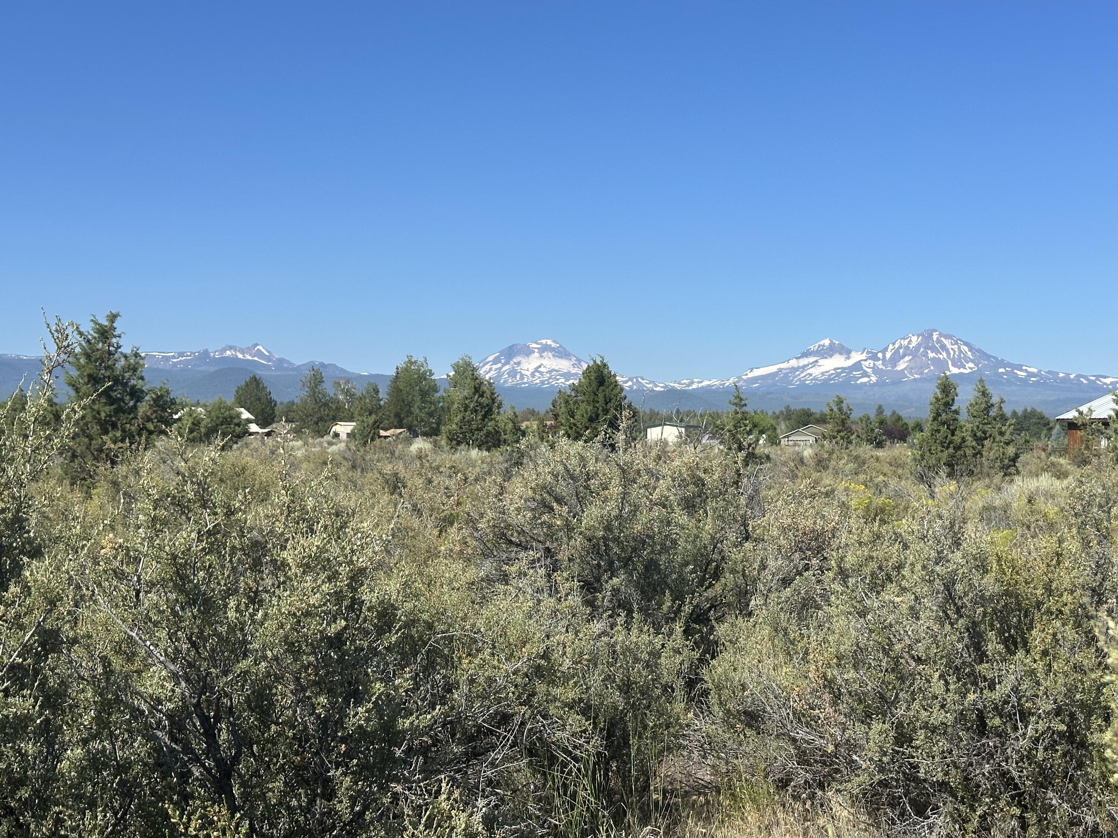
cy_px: 419
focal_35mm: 48
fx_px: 1550
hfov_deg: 39.7
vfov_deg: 30.3
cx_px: 559
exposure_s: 1/4184
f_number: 1.78
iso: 64
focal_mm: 6.86
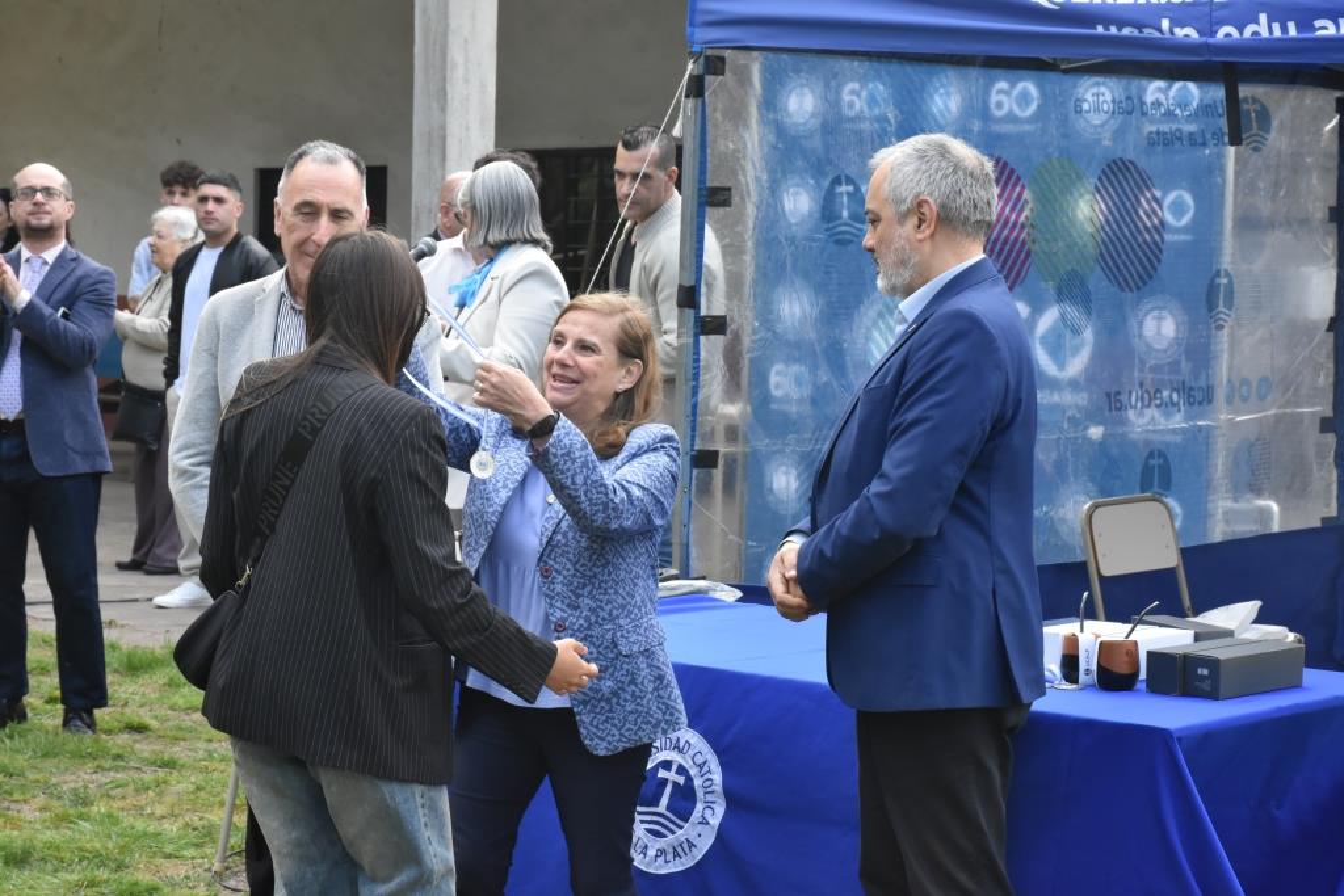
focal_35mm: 93
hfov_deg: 21.9
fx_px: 3472
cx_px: 672
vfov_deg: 14.7
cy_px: 448
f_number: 10
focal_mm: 62
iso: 1600
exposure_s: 1/400
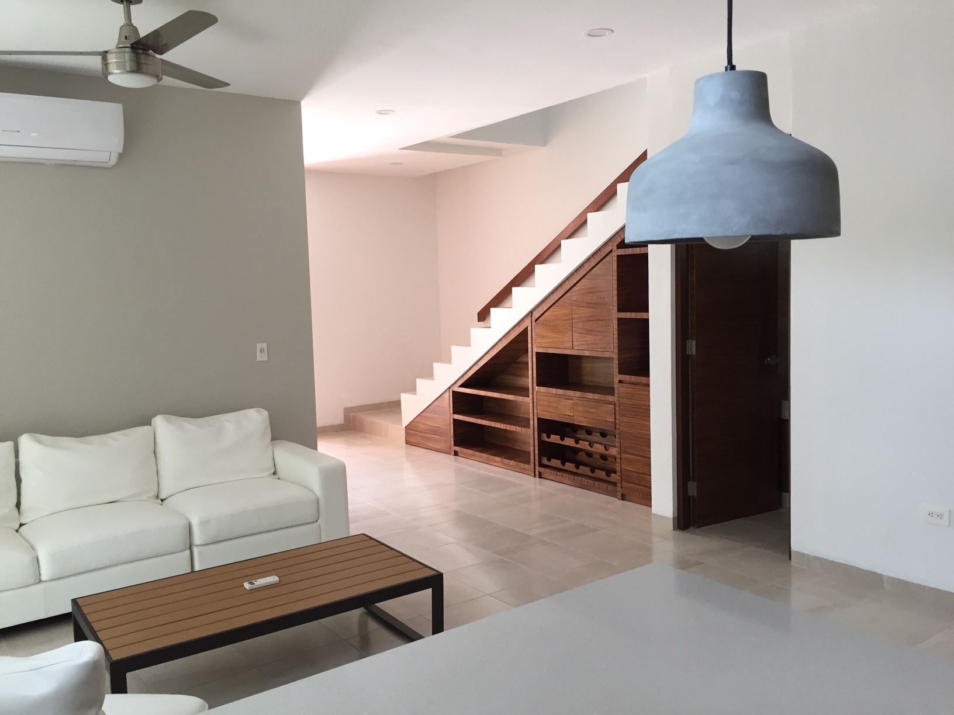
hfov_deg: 61.7
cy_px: 358
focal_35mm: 29
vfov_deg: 48.2
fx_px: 799
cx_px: 477
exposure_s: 1/30
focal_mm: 4.15
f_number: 2.2
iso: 40
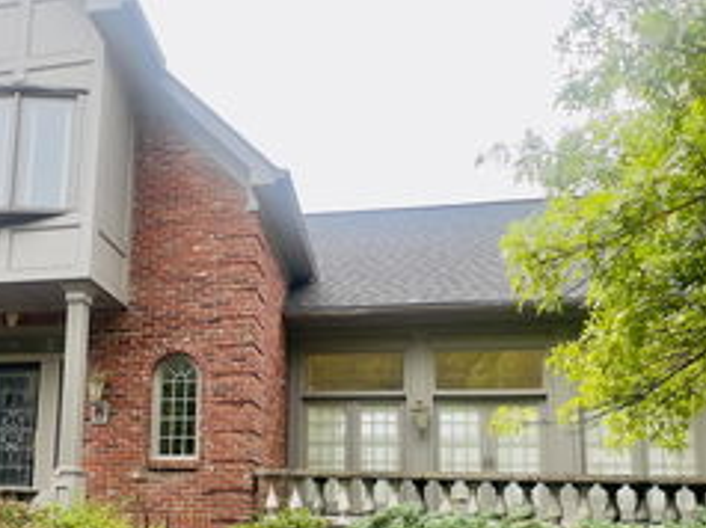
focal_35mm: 28
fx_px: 570
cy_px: 424
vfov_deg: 46.9
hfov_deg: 62.5
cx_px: 261
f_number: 1.8
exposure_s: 1/189
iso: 32
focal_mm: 1.57
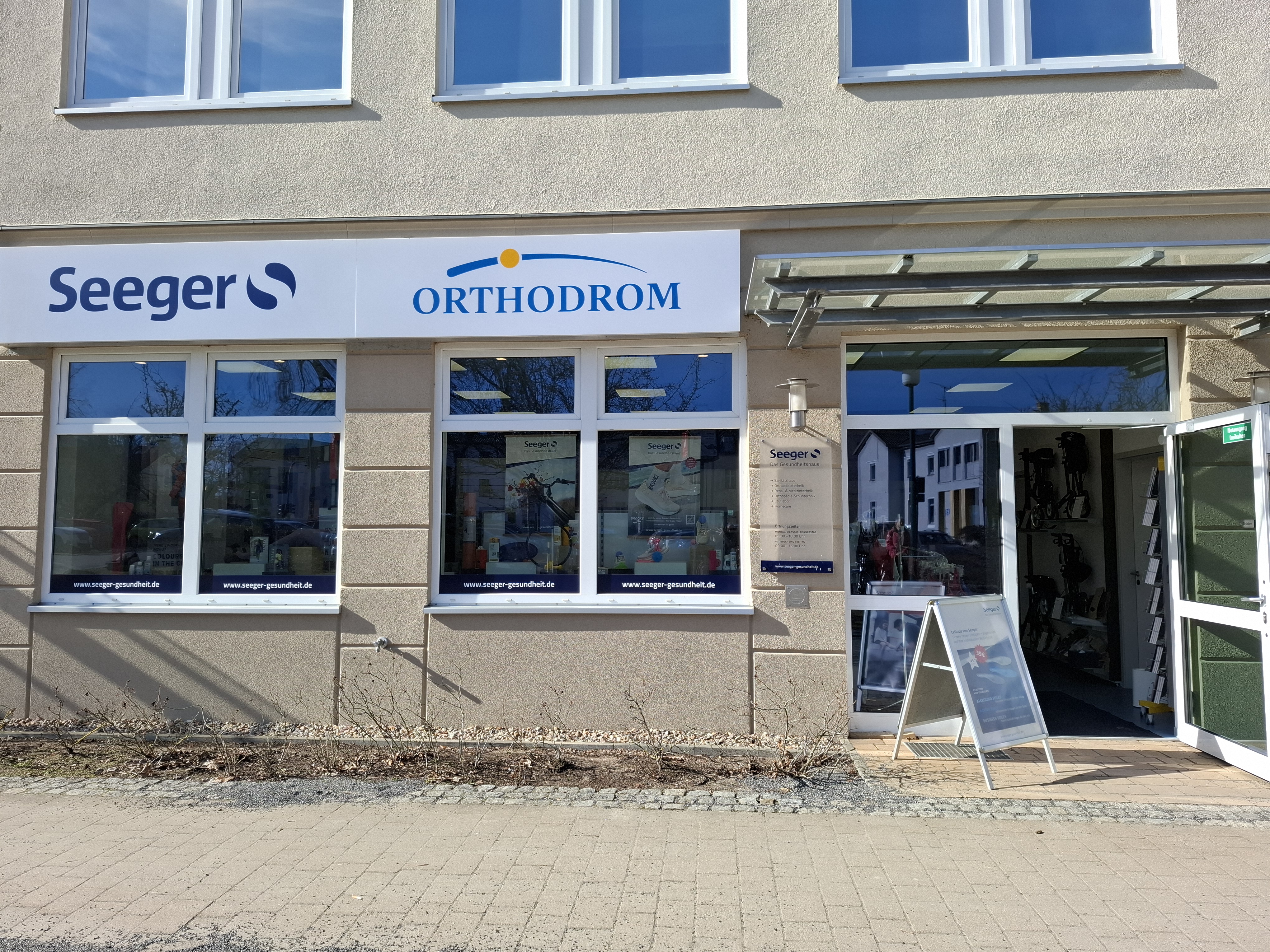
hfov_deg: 73.9
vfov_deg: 58.9
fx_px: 844
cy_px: 476
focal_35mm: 23
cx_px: 635
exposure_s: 1/1192
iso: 50
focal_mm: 5.54
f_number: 1.8
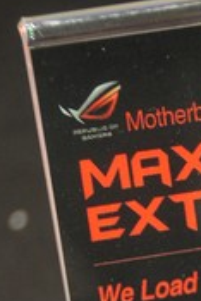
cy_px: 456
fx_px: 2658
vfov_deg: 6.4
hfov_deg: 4.3
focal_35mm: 318
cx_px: 320
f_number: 4.8
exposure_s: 1/25
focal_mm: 62
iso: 800
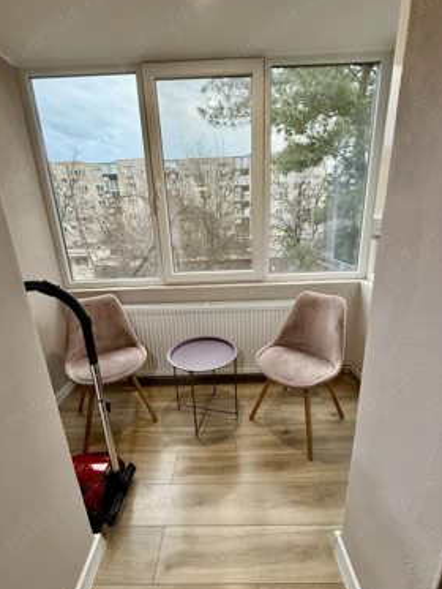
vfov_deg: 98.2
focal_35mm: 15
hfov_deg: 81.8
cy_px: 297
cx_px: 221
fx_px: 255
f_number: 2.2
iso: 250
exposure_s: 1/100
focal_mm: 2.22
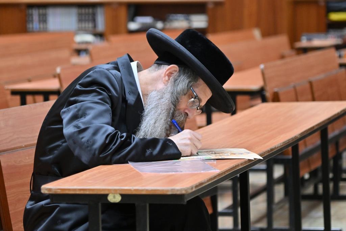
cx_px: 173
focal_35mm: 180
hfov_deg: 11.4
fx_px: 1729
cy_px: 116
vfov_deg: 7.6
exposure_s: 1/200
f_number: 4
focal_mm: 120
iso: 800
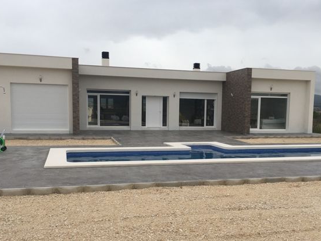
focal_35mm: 37
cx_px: 171
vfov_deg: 38.5
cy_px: 144
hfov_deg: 50.1
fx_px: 343
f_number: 2.2
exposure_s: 1/1202
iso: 25
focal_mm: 4.15
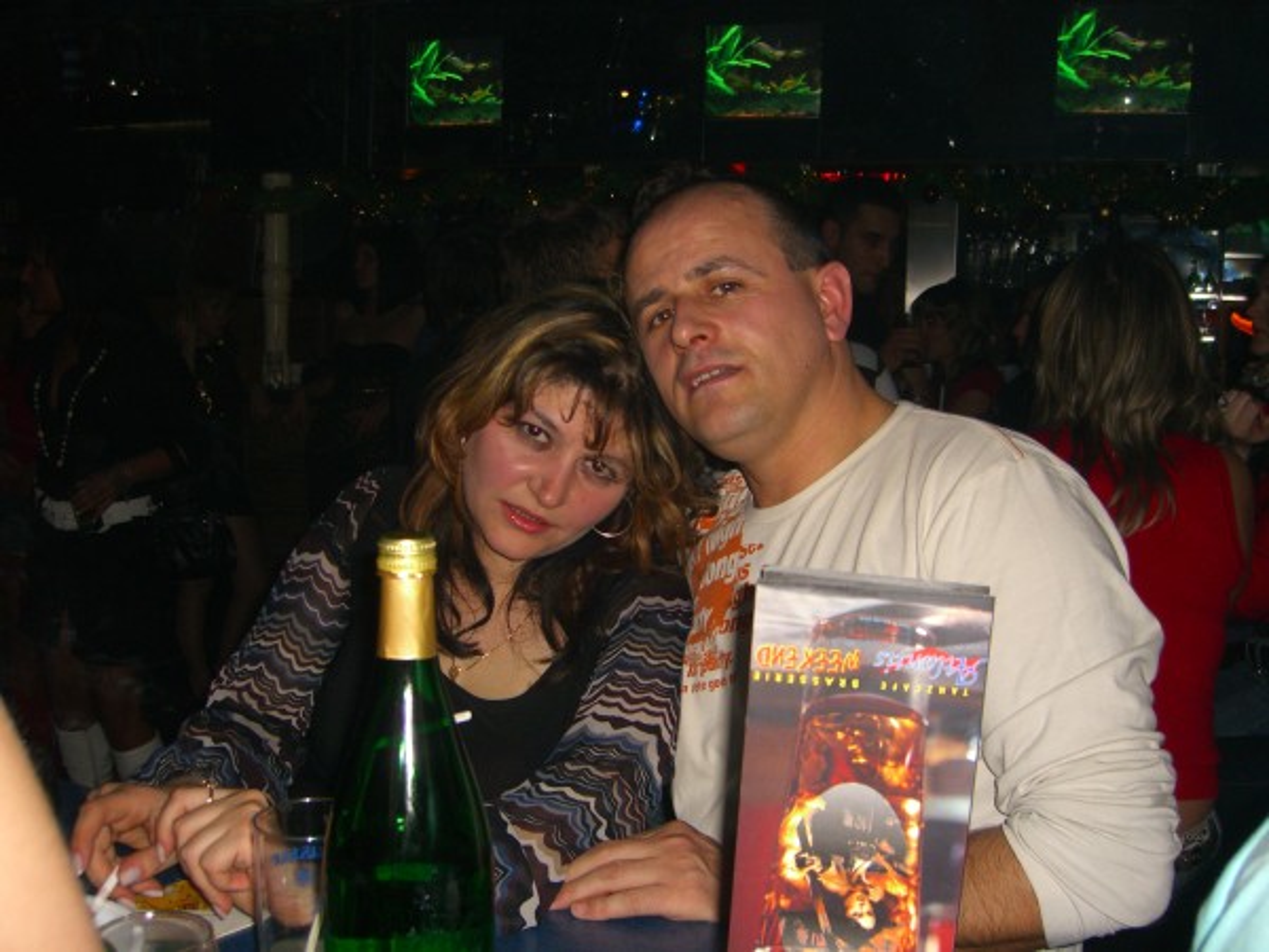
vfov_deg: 37.7
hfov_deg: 49.0
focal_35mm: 38
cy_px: 476
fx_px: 1393
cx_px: 634
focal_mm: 7.9
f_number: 2.8
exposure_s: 1/60
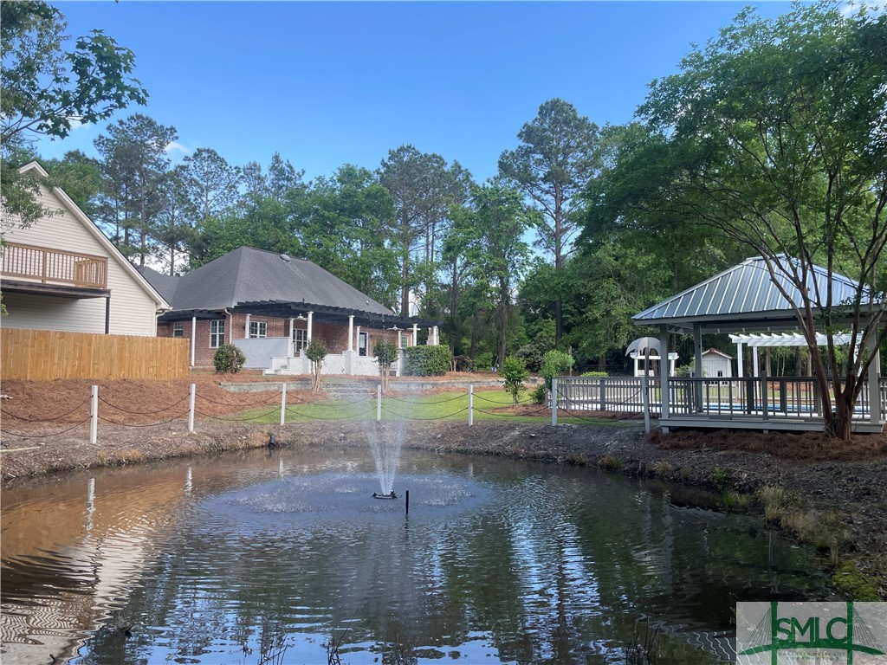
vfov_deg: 53.1
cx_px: 444
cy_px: 332
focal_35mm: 26
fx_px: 666
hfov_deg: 67.3
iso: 32
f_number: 1.6
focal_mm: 4.2
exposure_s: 1/1043
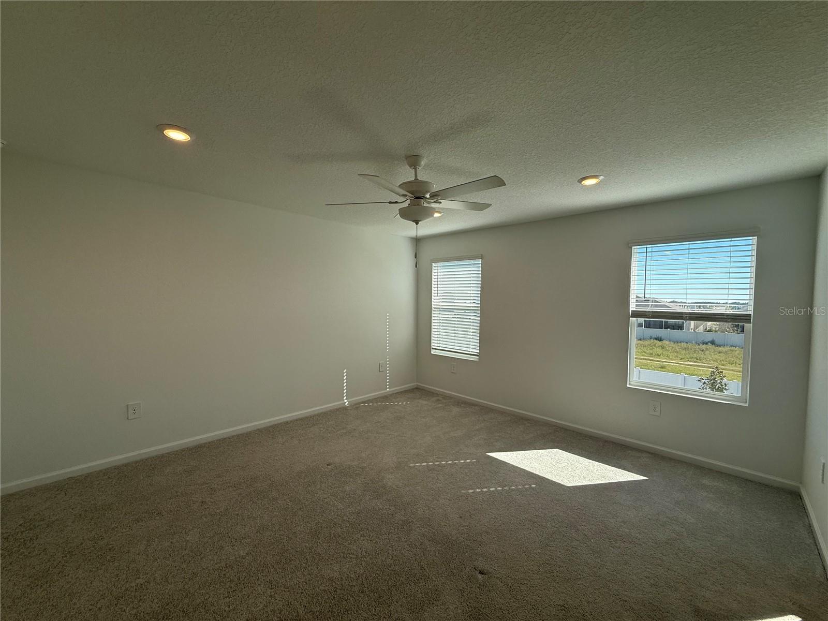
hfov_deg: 102.1
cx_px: 414
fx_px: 335
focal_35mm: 14
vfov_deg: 85.7
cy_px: 310
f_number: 2.2
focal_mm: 2.22
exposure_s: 1/344
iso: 64
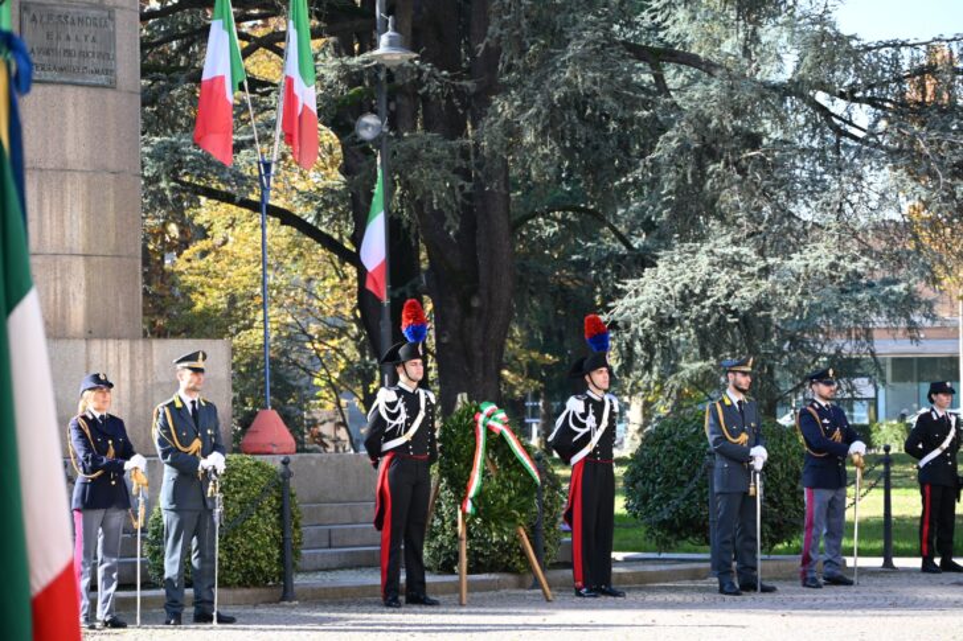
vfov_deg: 10.5
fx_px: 3490
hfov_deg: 15.7
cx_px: 482
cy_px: 320
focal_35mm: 130
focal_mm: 87
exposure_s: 1/160
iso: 200
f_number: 5.6
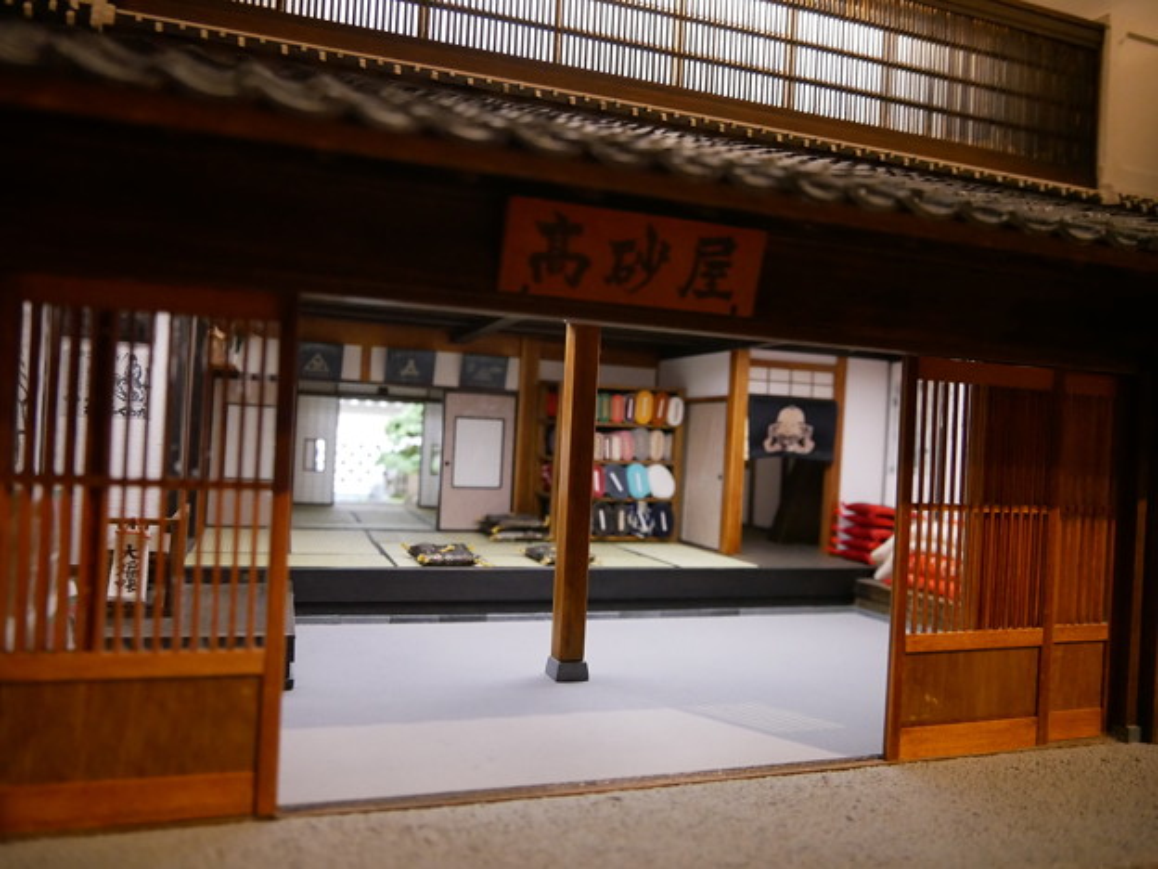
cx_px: 579
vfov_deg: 49.7
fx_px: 937
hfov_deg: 63.4
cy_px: 434
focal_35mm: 28
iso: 2500
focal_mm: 14
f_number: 3.5
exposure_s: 1/60
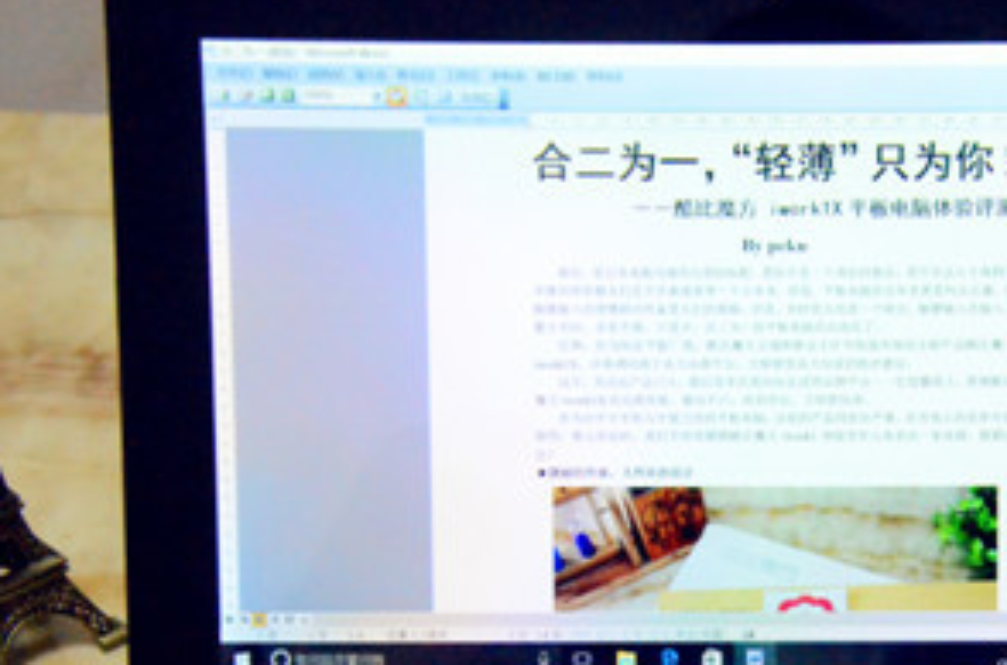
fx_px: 2732
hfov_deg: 20.6
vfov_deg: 13.7
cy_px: 605
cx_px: 801
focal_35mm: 98
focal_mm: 32
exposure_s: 1/160
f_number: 6.3
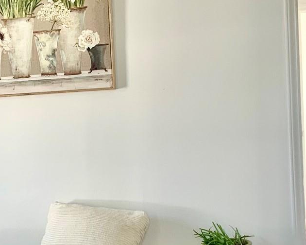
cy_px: 194
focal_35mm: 92
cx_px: 74
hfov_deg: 20.6
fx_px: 833
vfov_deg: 16.6
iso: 50
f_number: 1.8
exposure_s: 1/60
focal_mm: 3
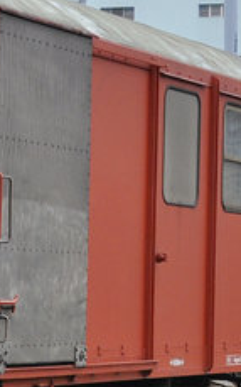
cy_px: -6
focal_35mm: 192
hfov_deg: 6.4
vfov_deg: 10.8
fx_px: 2019
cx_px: -391
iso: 320
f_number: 7.1
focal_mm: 24
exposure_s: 1/160
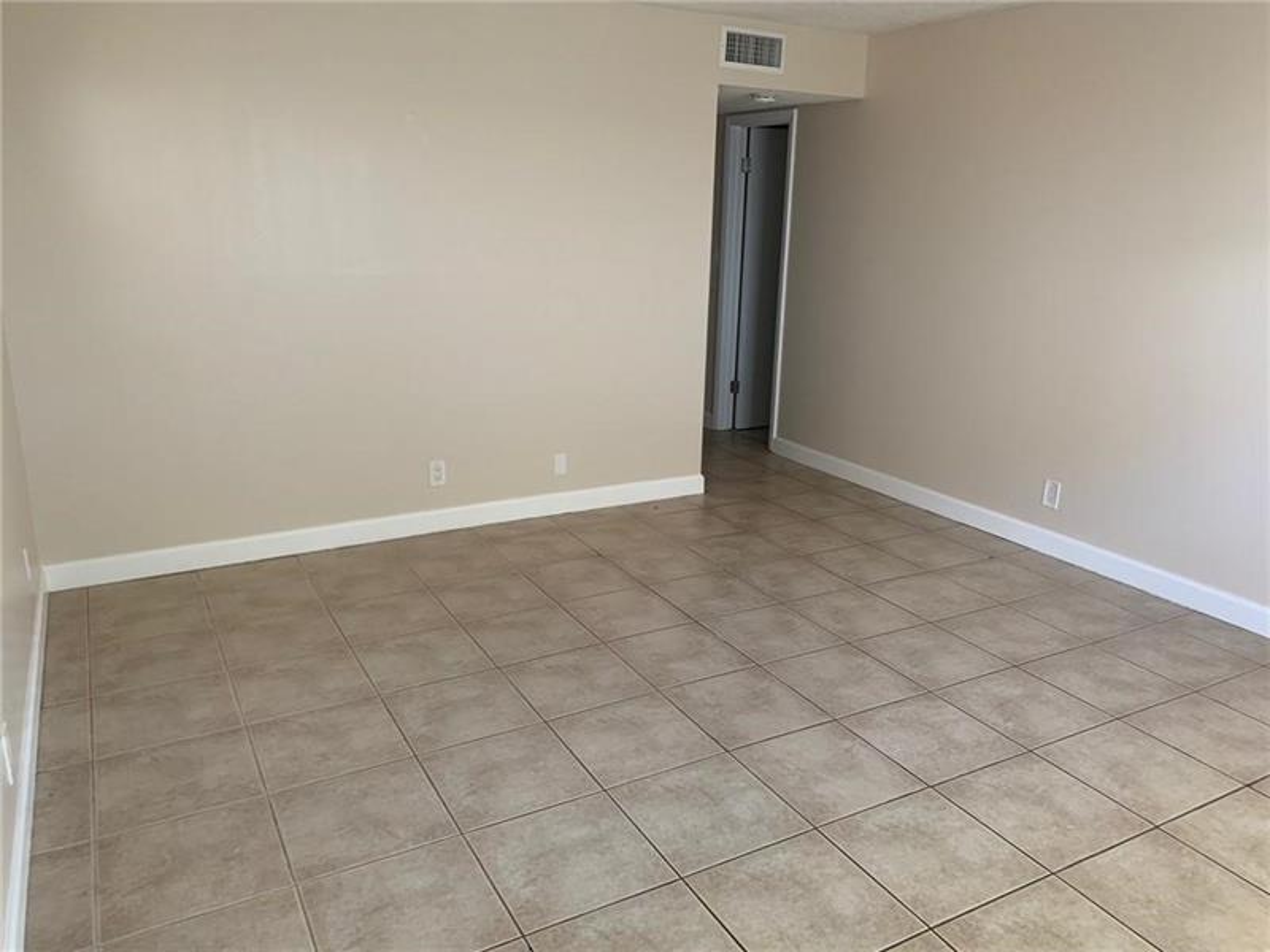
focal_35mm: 26
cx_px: 635
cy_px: 476
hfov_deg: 67.3
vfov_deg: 53.1
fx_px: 954
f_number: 1.8
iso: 100
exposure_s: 1/60
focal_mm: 4.25
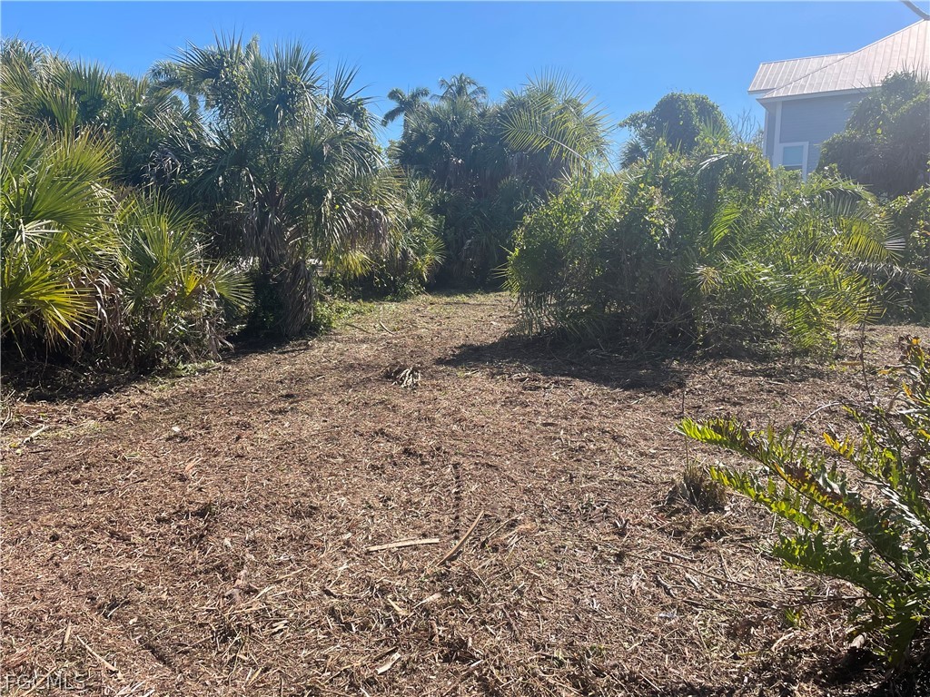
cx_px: 465
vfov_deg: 53.1
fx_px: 699
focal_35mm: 26
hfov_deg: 67.3
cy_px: 348
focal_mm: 4.2
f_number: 1.6
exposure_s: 1/2020
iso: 32
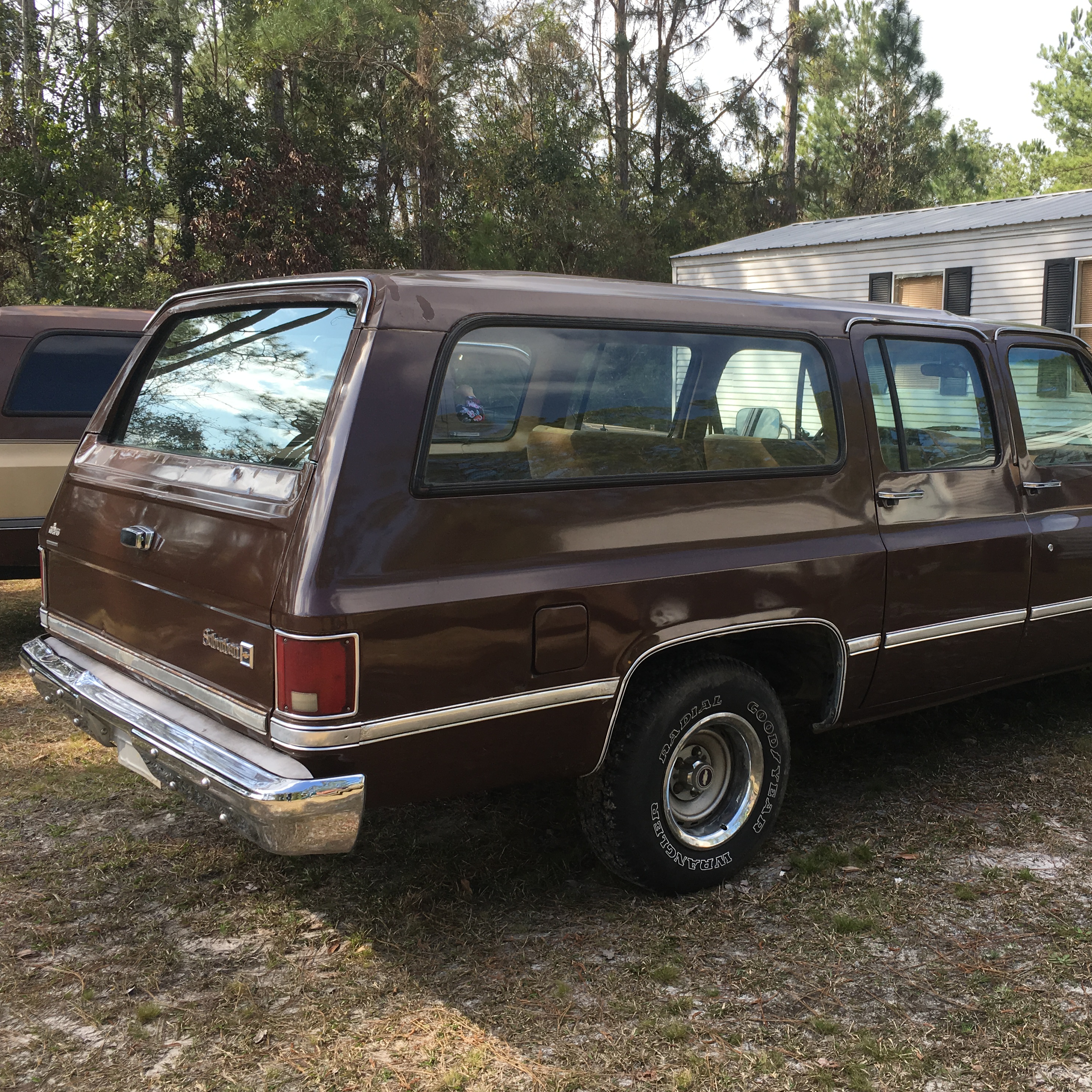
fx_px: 1249
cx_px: 685
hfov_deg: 46.8
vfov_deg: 47.2
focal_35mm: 35
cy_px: 537
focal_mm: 4.15
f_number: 2.2
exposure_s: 1/481
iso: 25
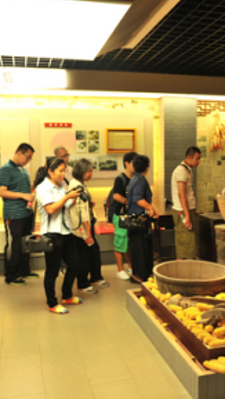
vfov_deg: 51.6
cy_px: 200
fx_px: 413
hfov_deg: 30.3
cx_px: 150
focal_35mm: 39
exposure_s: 1/50
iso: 800
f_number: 2.8
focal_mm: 24
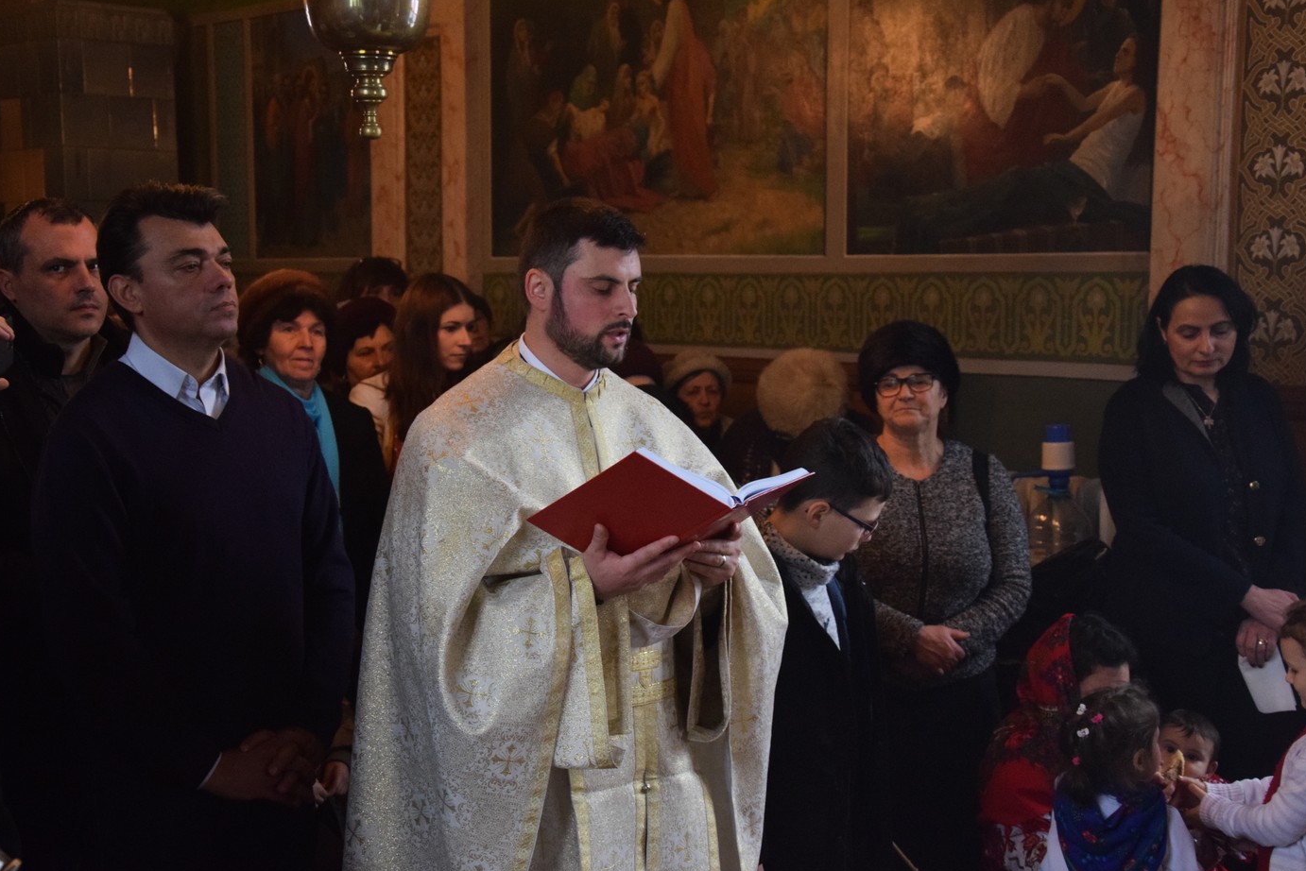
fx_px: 1978
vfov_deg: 24.8
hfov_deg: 36.5
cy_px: 449
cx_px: 636
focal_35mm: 55
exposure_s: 1/125
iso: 1600
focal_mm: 35
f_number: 4.5
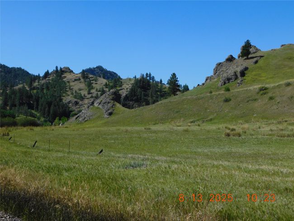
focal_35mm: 45
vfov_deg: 32.2
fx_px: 382
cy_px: 110
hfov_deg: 42.1
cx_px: 147
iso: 125
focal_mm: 8
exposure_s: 1/400
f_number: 7.4
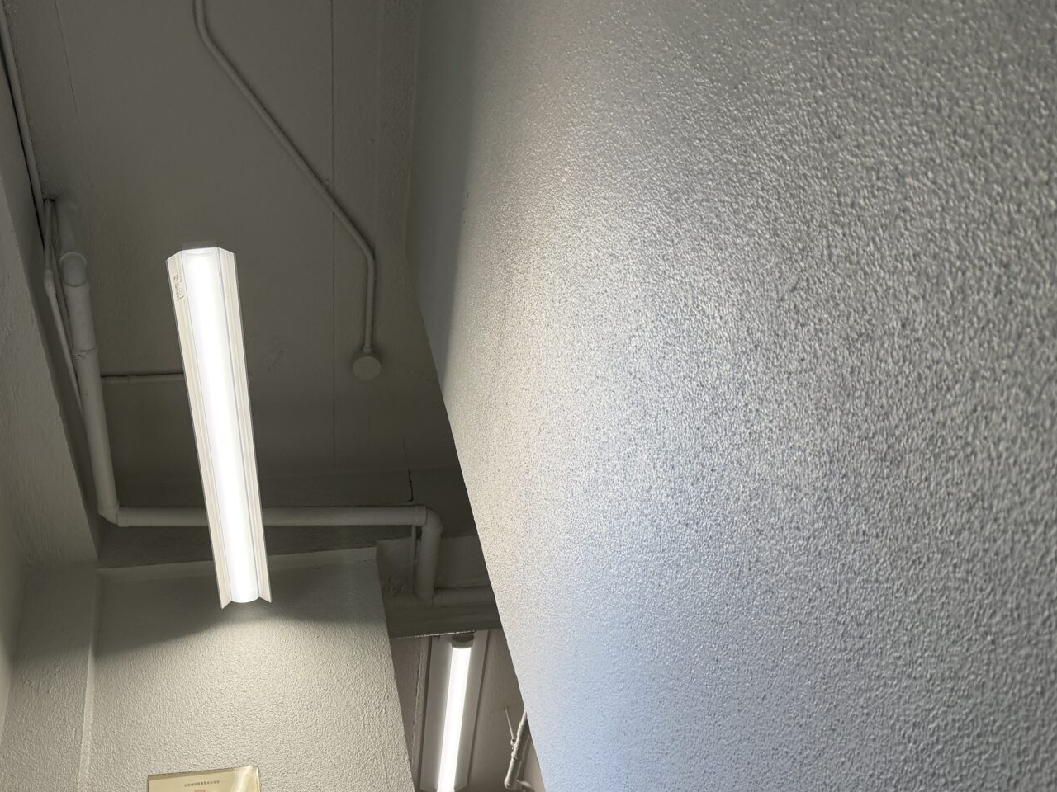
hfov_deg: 49.7
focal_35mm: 36
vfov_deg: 39.0
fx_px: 1099
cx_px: 293
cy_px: 553
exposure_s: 1/287
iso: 100
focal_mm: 6.76
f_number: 1.78
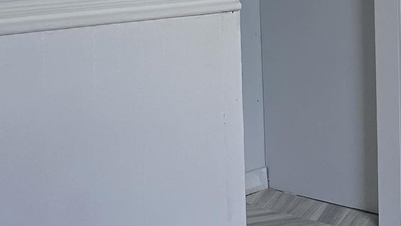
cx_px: 699
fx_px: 1010
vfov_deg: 12.5
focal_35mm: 95
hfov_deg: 18.3
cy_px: -37
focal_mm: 6.3
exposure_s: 1/180
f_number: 1.7
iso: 125
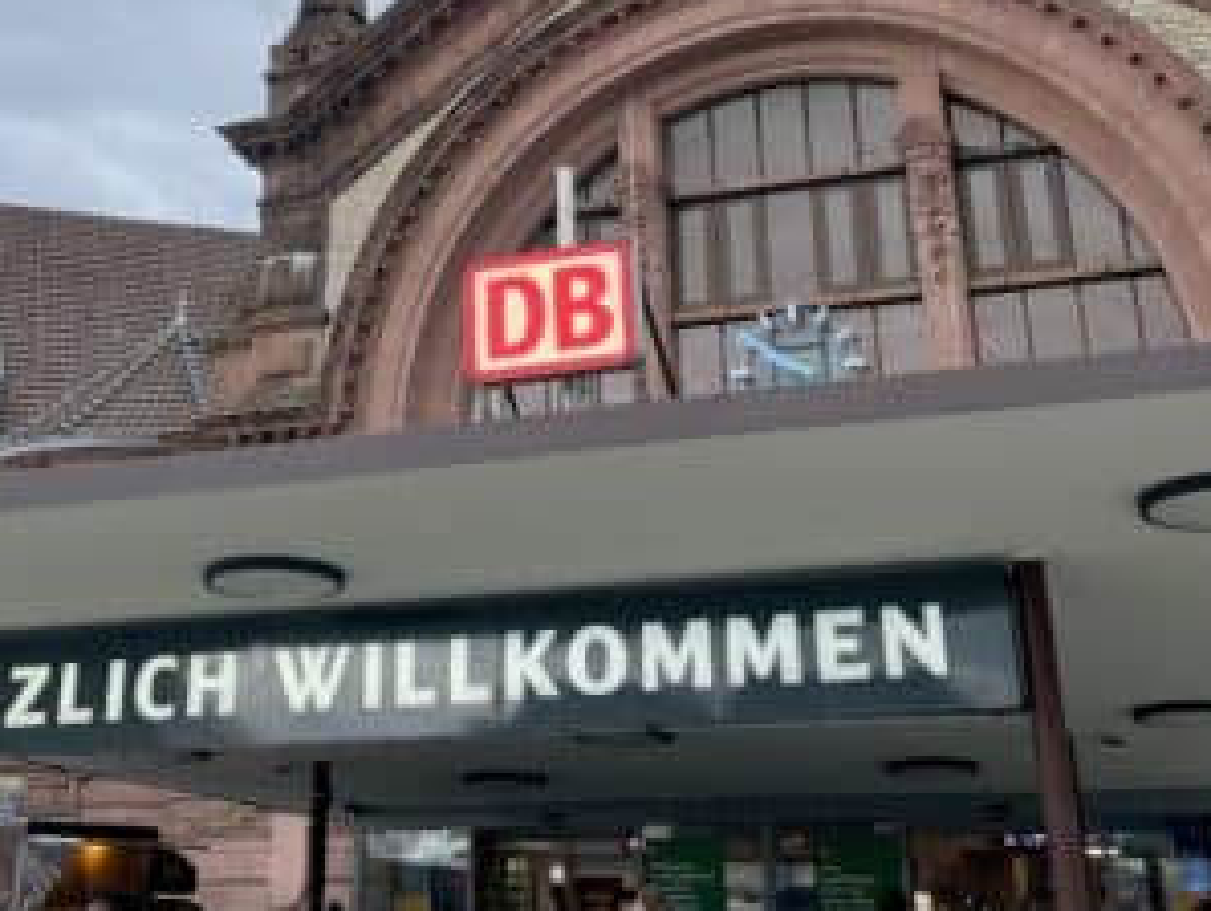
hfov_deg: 37.4
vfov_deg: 27.6
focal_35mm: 51
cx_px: 502
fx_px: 1786
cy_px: 92
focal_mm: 4.2
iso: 32
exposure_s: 1/716
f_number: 1.6
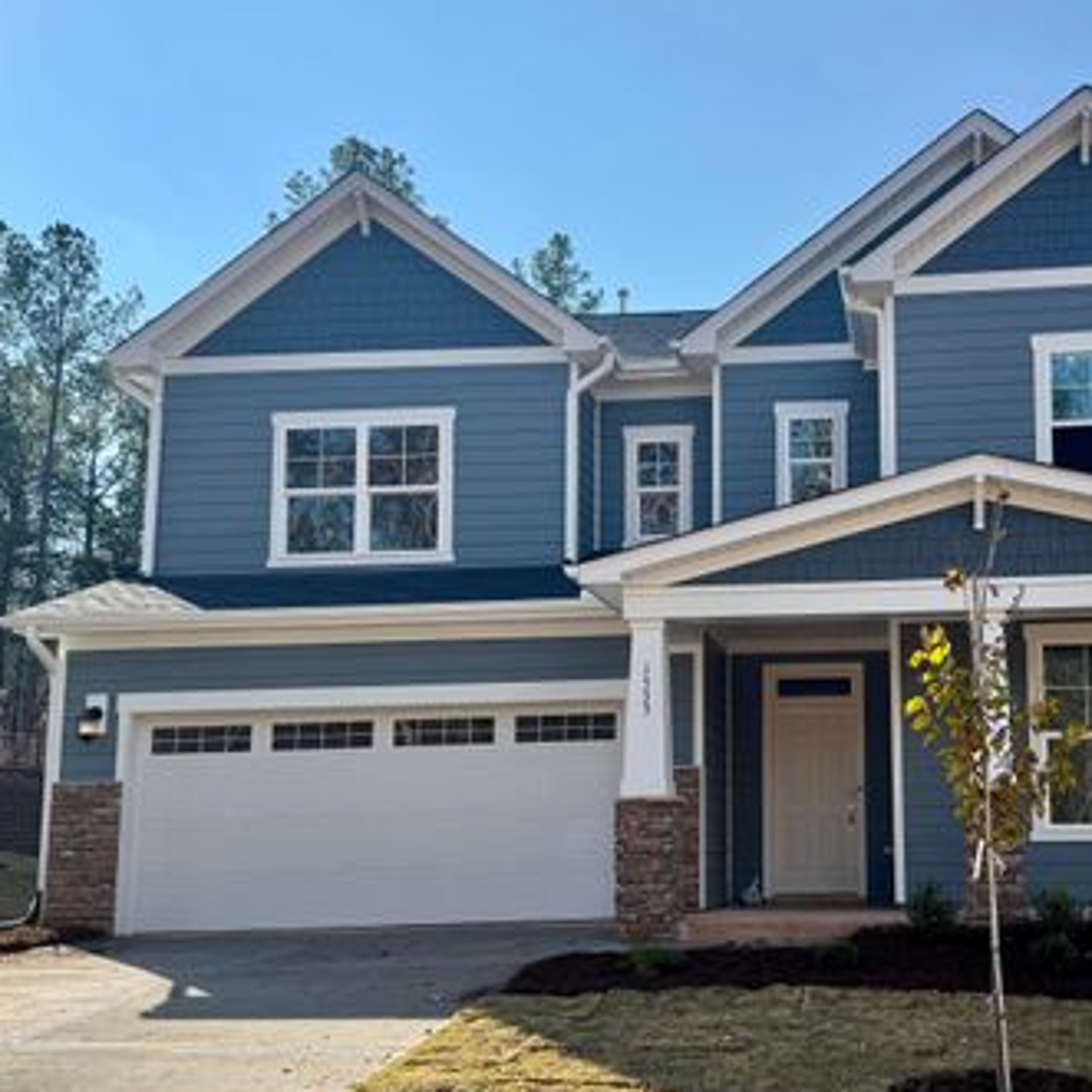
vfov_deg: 51.1
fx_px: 1142
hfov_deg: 50.1
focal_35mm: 32
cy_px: 579
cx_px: 732
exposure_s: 1/3096
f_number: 1.78
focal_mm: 6.76
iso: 80
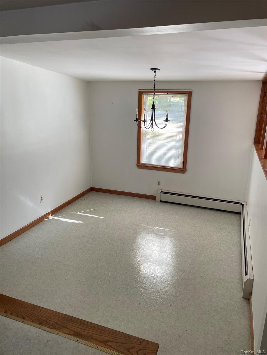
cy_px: 178
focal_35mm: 26
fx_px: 267
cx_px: 134
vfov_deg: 67.3
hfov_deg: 53.1
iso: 100
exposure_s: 1/121
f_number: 1.6
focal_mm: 4.2
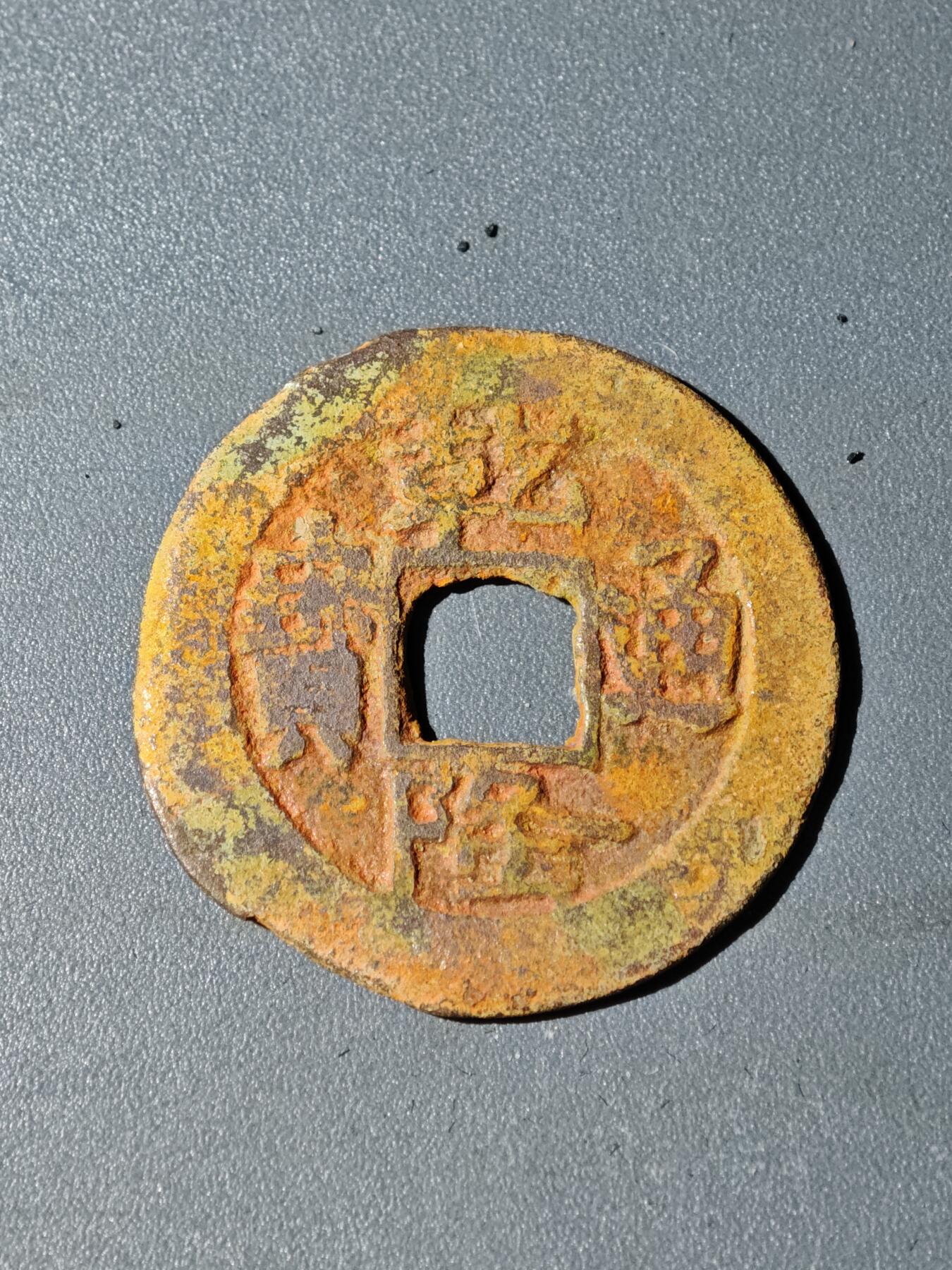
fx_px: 3557
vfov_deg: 20.2
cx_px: 476
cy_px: 635
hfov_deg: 15.2
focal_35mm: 97
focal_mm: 9
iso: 250
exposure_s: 1/100
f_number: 2
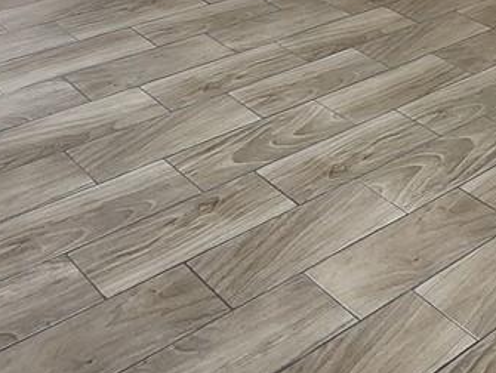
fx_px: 889
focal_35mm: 62
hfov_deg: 31.1
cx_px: 293
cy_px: -225
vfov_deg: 19.7
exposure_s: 1/60
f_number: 2.2
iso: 160
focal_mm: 1.74
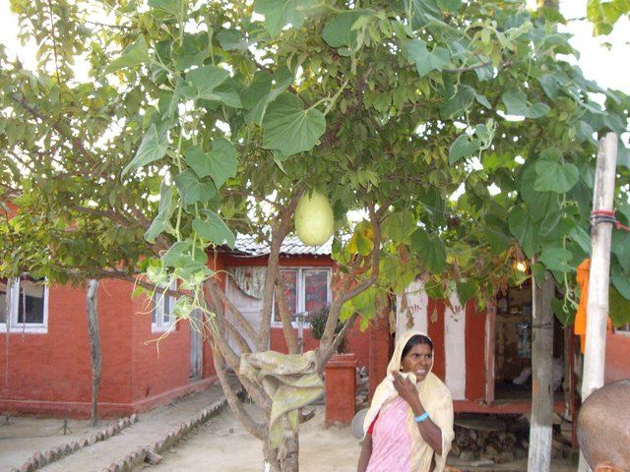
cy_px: 236
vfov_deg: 37.7
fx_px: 692
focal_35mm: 38
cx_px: 315
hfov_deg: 49.0
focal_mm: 6.2
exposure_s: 1/80
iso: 200
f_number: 2.7
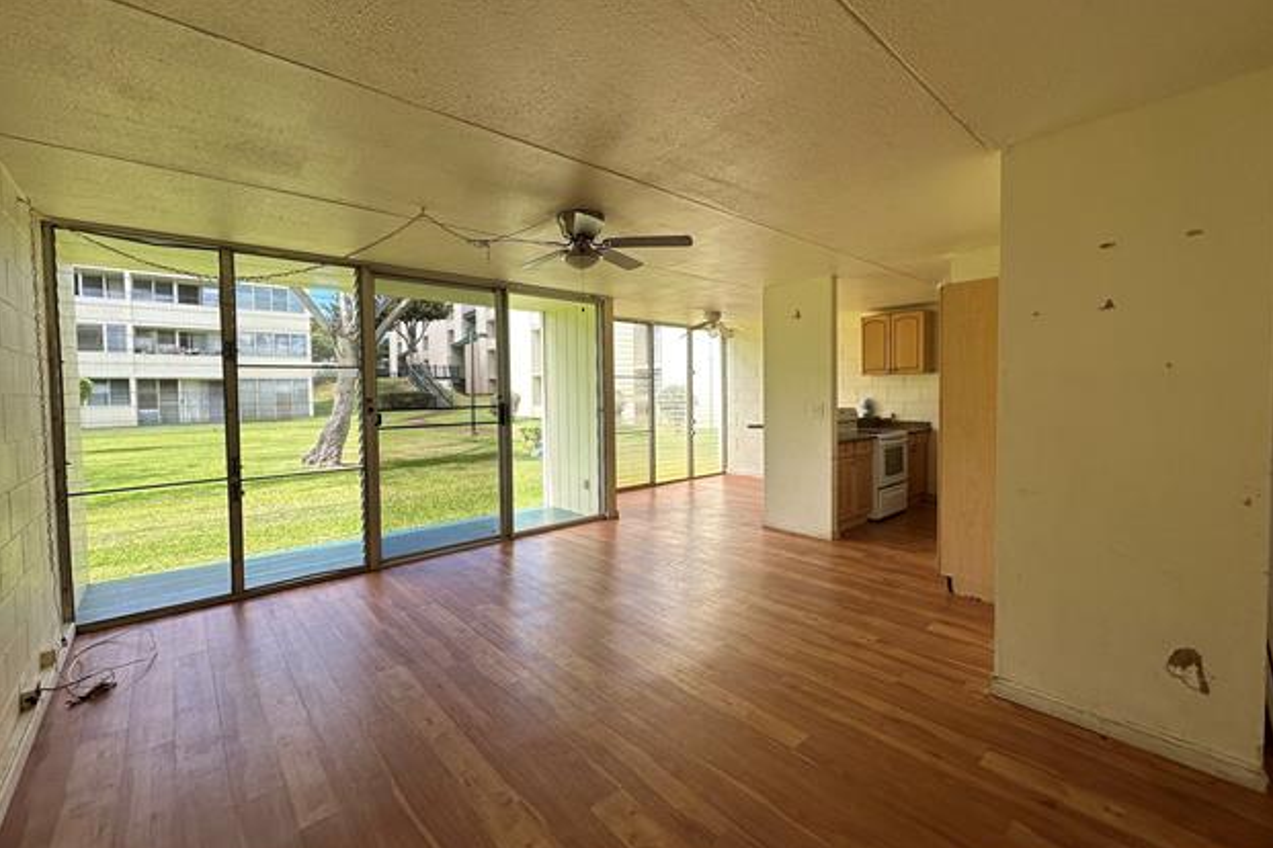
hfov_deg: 100.4
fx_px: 530
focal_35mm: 15
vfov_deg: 77.3
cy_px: 410
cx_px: 621
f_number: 2.2
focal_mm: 2.22
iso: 40
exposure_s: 1/136
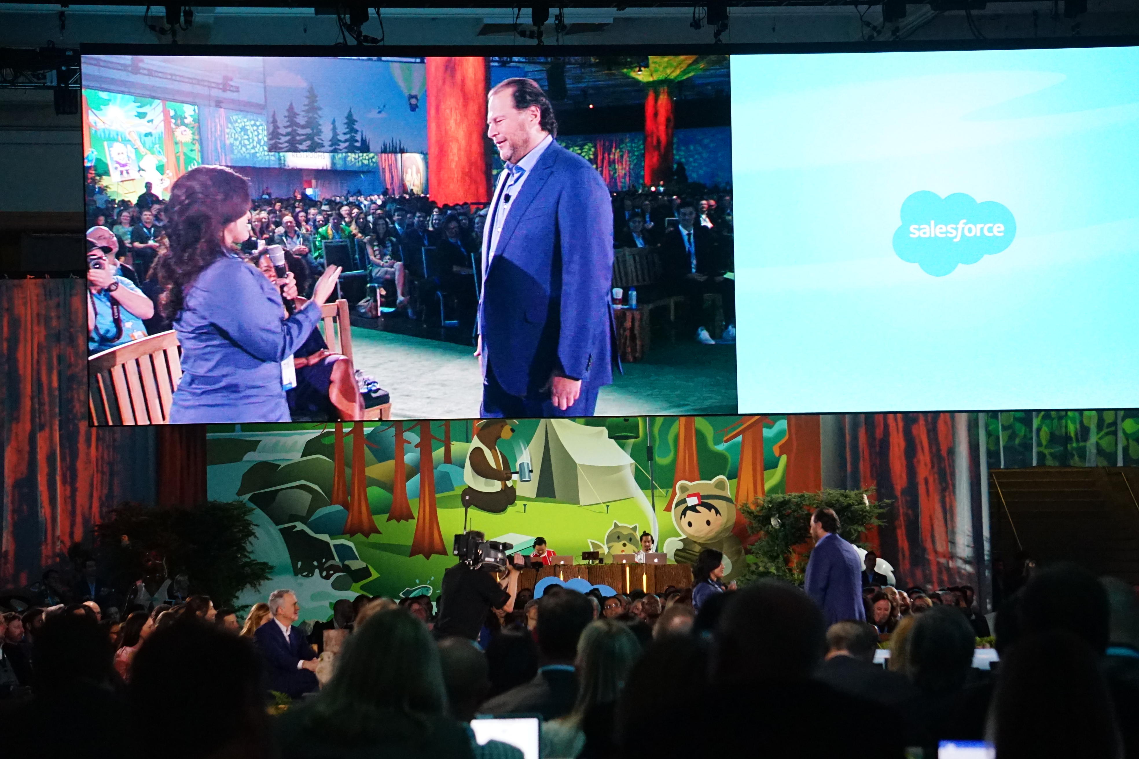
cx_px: 570
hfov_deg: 16.5
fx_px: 3923
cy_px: 380
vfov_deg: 11.1
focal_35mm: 124
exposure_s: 1/125
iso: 4000
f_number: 5
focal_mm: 83
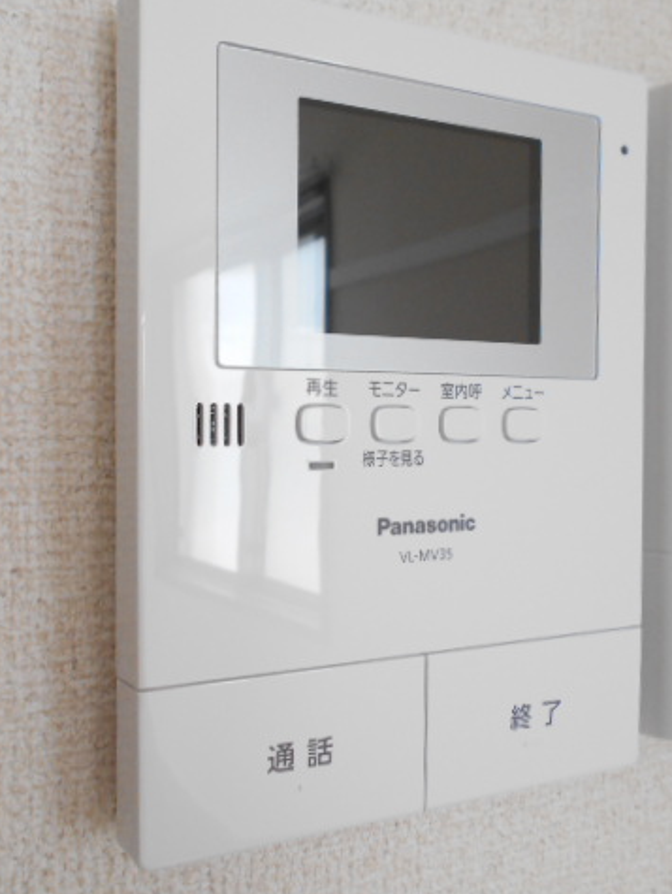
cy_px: 446
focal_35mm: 35
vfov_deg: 52.6
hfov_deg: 40.6
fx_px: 905
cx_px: 273
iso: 250
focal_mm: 4.6
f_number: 3.2
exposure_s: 1/30
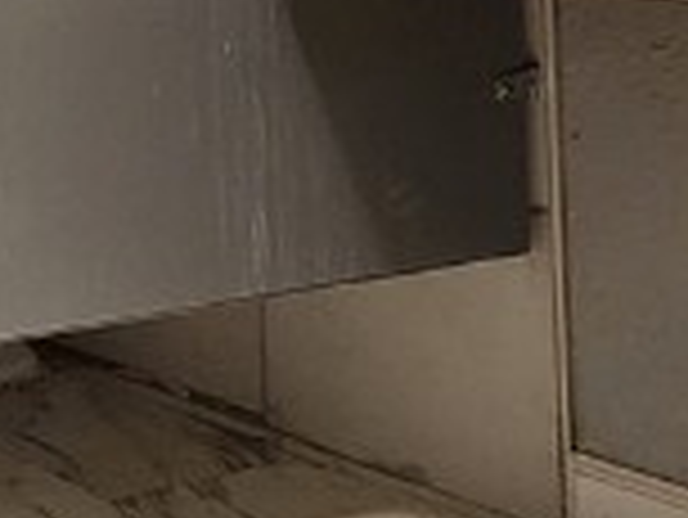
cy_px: -401
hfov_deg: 15.1
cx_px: -890
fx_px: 1730
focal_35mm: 87
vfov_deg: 14.9
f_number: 2.2
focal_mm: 2.2
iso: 320
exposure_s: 1/40
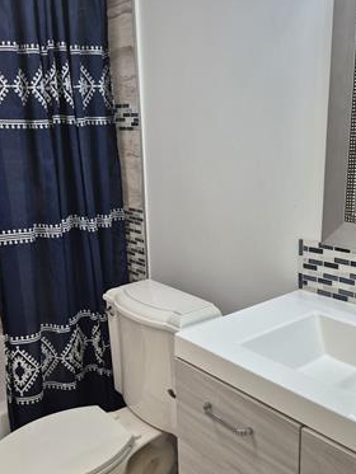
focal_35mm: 37
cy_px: 255
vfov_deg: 50.1
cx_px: 173
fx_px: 507
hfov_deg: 38.7
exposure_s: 1/120
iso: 250
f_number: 1.8
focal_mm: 5.4
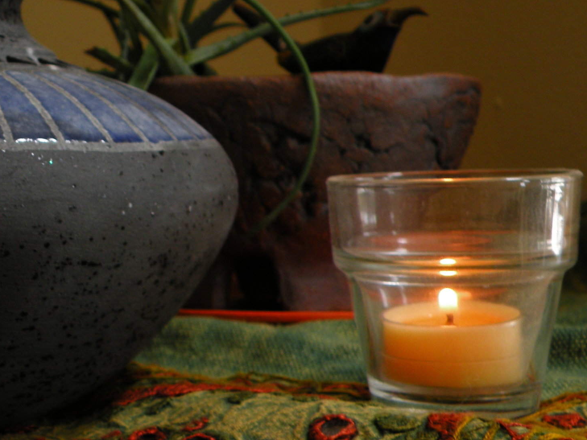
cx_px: 157
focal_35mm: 72
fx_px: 1221
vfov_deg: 20.4
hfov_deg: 26.7
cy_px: 228
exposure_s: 1/30
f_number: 3.2
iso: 64
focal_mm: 7.4
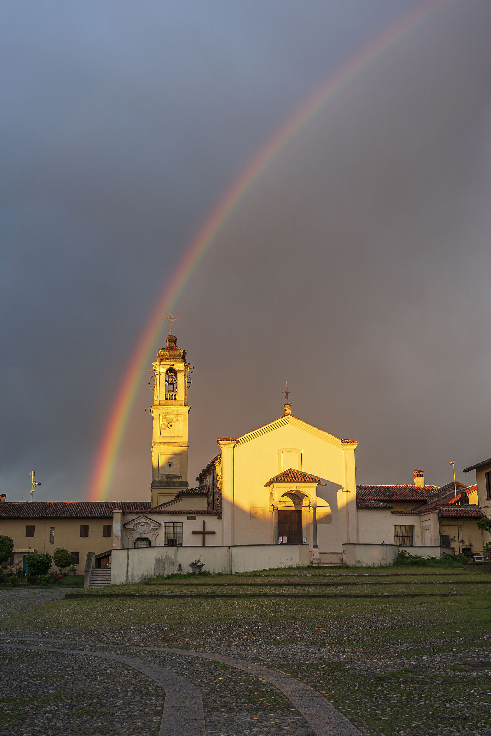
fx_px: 777
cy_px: 364
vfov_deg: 50.7
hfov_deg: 35.1
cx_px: 239
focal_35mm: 38
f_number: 6.3
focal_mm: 37
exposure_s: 1/30
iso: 100
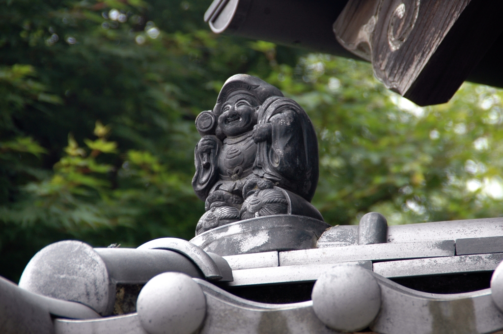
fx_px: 4186
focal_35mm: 300
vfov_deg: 4.6
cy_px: 167
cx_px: 252
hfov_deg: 6.9
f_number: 6.3
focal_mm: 200
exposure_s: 1/160
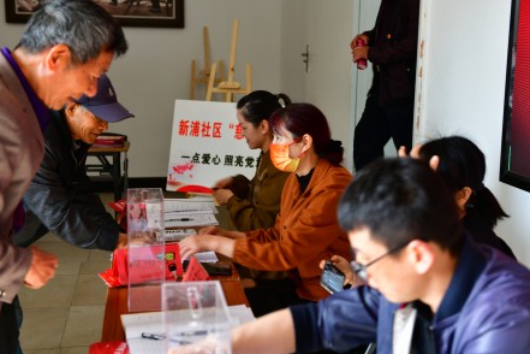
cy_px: 175
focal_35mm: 51
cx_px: 266
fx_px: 751
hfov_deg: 38.9
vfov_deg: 26.5
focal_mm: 50
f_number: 4
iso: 100
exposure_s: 1/30
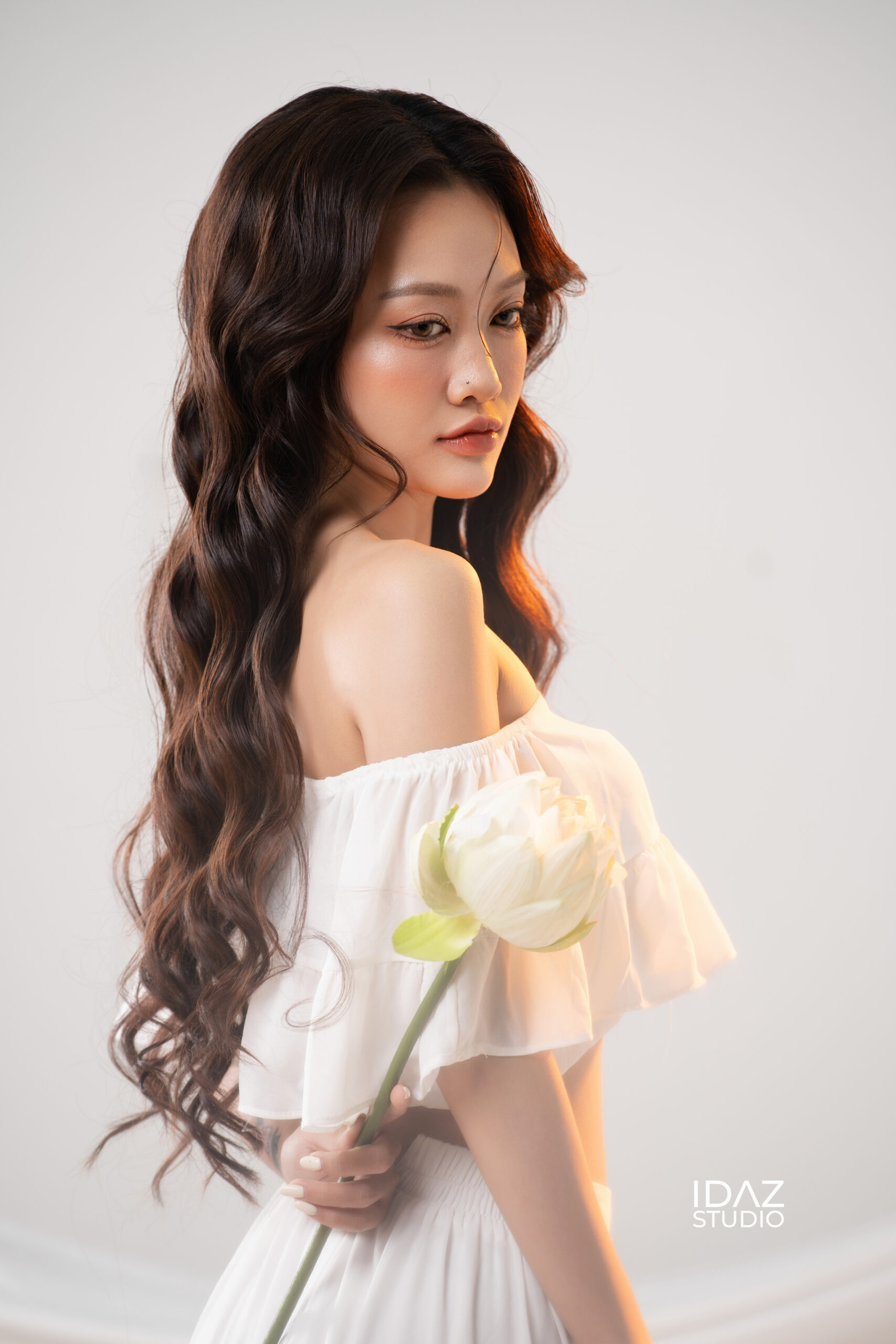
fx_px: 6722
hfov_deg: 7.6
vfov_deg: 11.4
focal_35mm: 180
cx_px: 448
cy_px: 672
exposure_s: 1/125
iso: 125
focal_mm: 180.1
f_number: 4
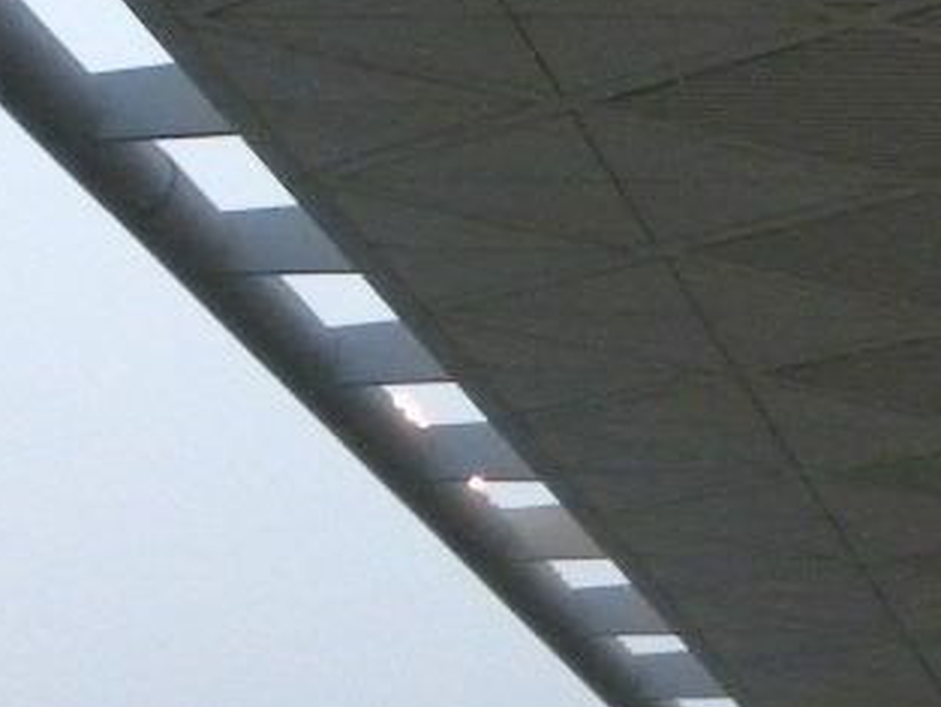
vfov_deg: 11.2
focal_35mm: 133
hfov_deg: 14.6
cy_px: 388
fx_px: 3617
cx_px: 896
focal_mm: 4.6
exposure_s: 1/94.8
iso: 419
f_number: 2.8
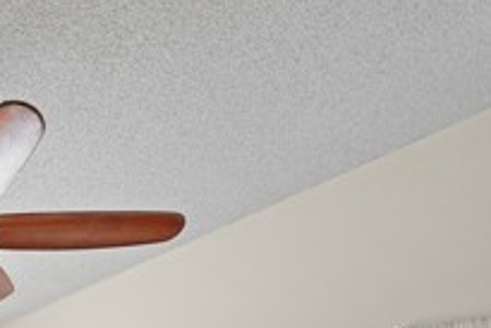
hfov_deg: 31.5
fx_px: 682
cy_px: 487
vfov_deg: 22.4
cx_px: -129
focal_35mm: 50
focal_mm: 16
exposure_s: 1/15
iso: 1600
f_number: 5
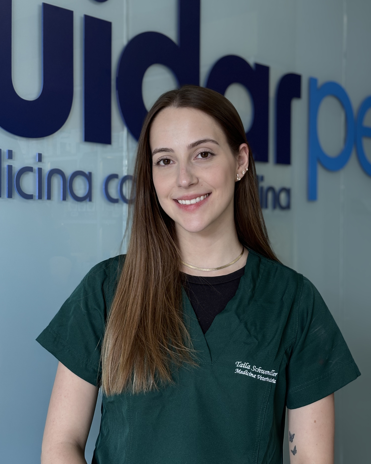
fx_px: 755
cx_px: 186
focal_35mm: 55
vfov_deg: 34.1
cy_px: 234
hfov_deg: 27.6
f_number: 1.6
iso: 64
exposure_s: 1/60
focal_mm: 5.96
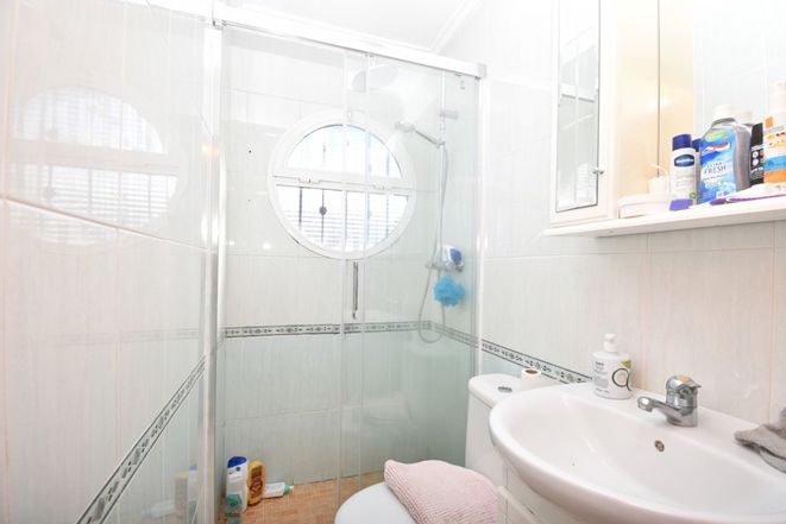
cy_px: 270
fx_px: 349
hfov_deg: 96.7
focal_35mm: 16
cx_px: 408
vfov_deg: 73.8
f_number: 5.6
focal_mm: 10
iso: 250
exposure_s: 1/250
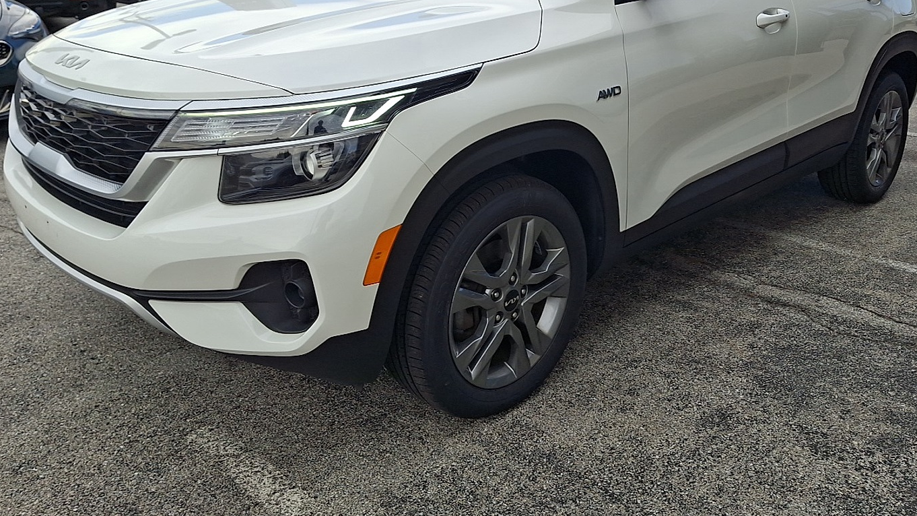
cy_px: 144
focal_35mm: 32
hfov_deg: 61.0
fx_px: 778
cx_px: 471
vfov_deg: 36.0
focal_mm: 4.69
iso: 25
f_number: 1.8
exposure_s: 1/501
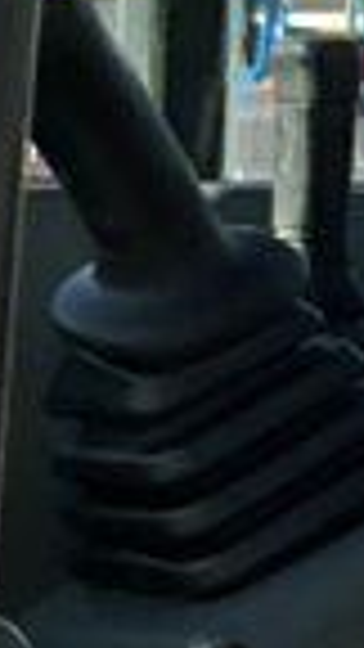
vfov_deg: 9.9
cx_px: 1802
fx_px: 3723
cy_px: 81
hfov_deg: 4.7
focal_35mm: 217
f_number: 1.8
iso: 25
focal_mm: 3
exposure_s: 1/792
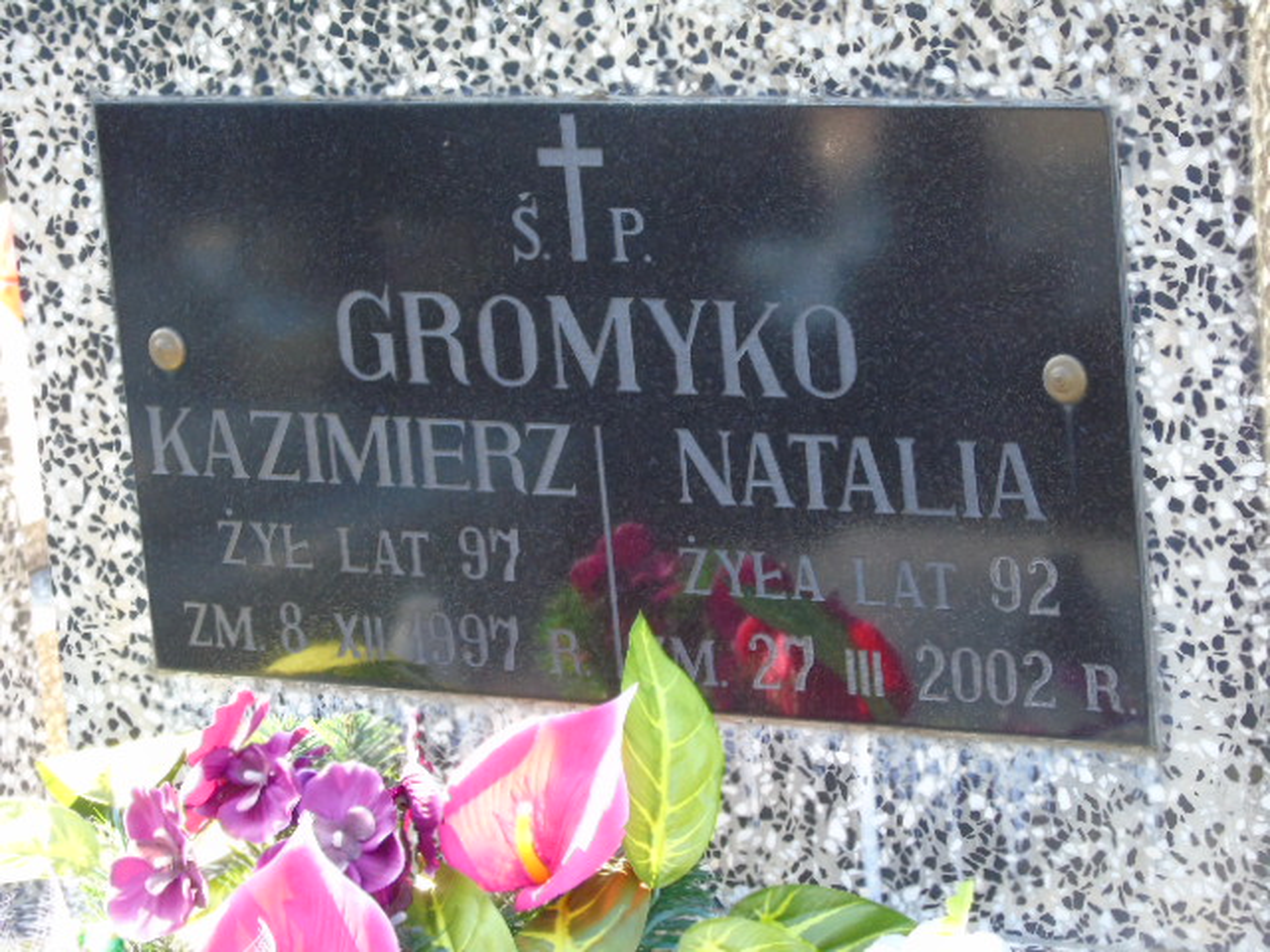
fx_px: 5210
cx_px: 635
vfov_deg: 10.4
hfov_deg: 13.9
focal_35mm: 142
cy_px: 476
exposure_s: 1/80
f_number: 4.7
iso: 400
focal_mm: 25
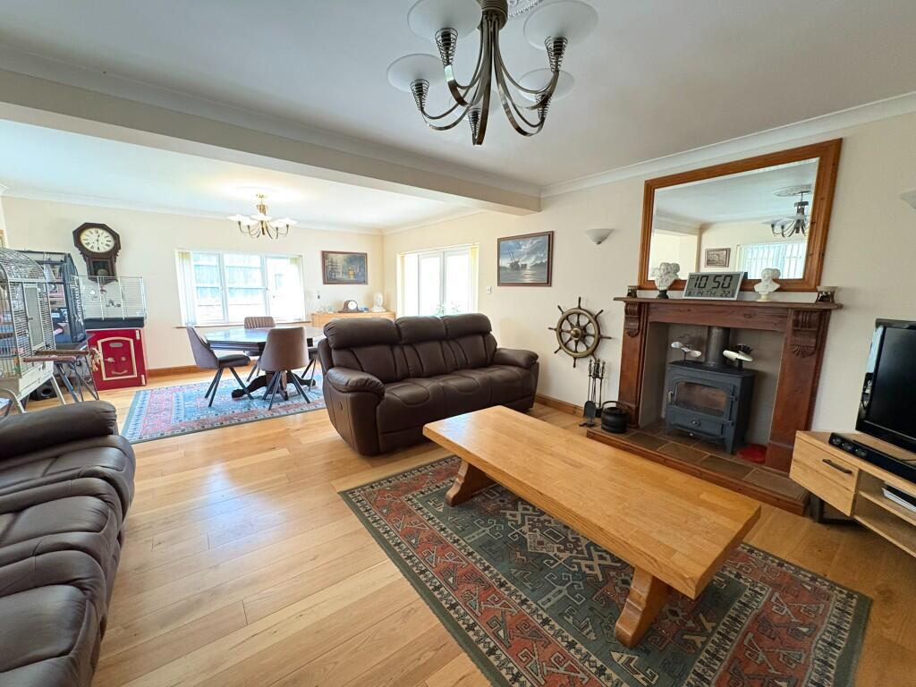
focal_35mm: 14
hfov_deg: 102.1
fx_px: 370
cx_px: 458
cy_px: 344
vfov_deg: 85.7
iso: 800
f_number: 2.2
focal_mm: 2.22
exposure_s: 1/33
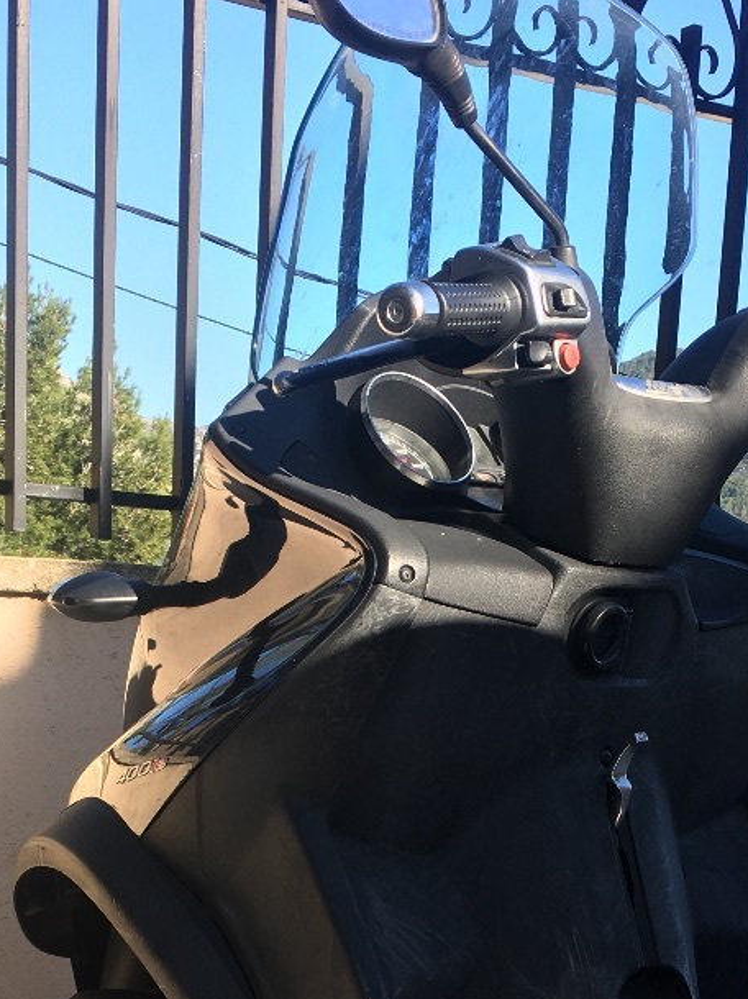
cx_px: 412
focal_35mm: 61
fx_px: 1759
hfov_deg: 24.0
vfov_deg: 30.0
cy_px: 945
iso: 25
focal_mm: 4.15
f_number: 2.2
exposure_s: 1/478
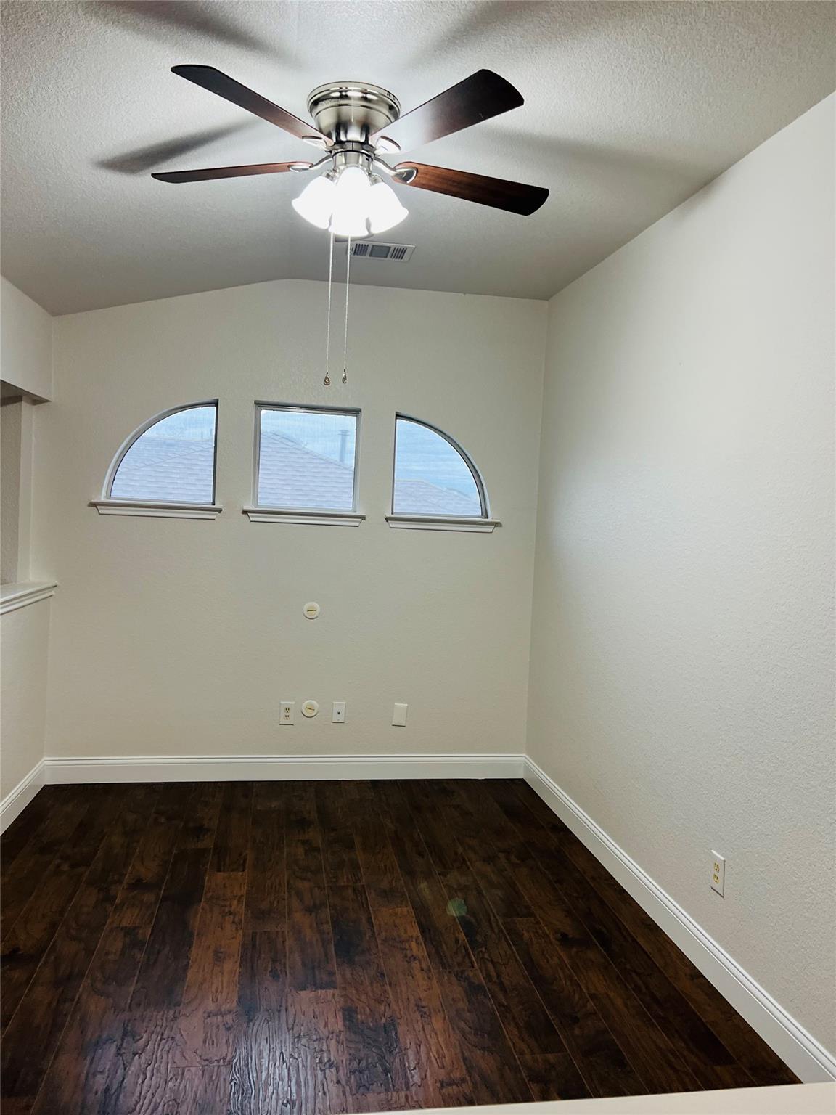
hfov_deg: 53.1
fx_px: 837
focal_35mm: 26
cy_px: 558
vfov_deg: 67.3
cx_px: 418
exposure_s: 1/120
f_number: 1.5
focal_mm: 5.7
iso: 125
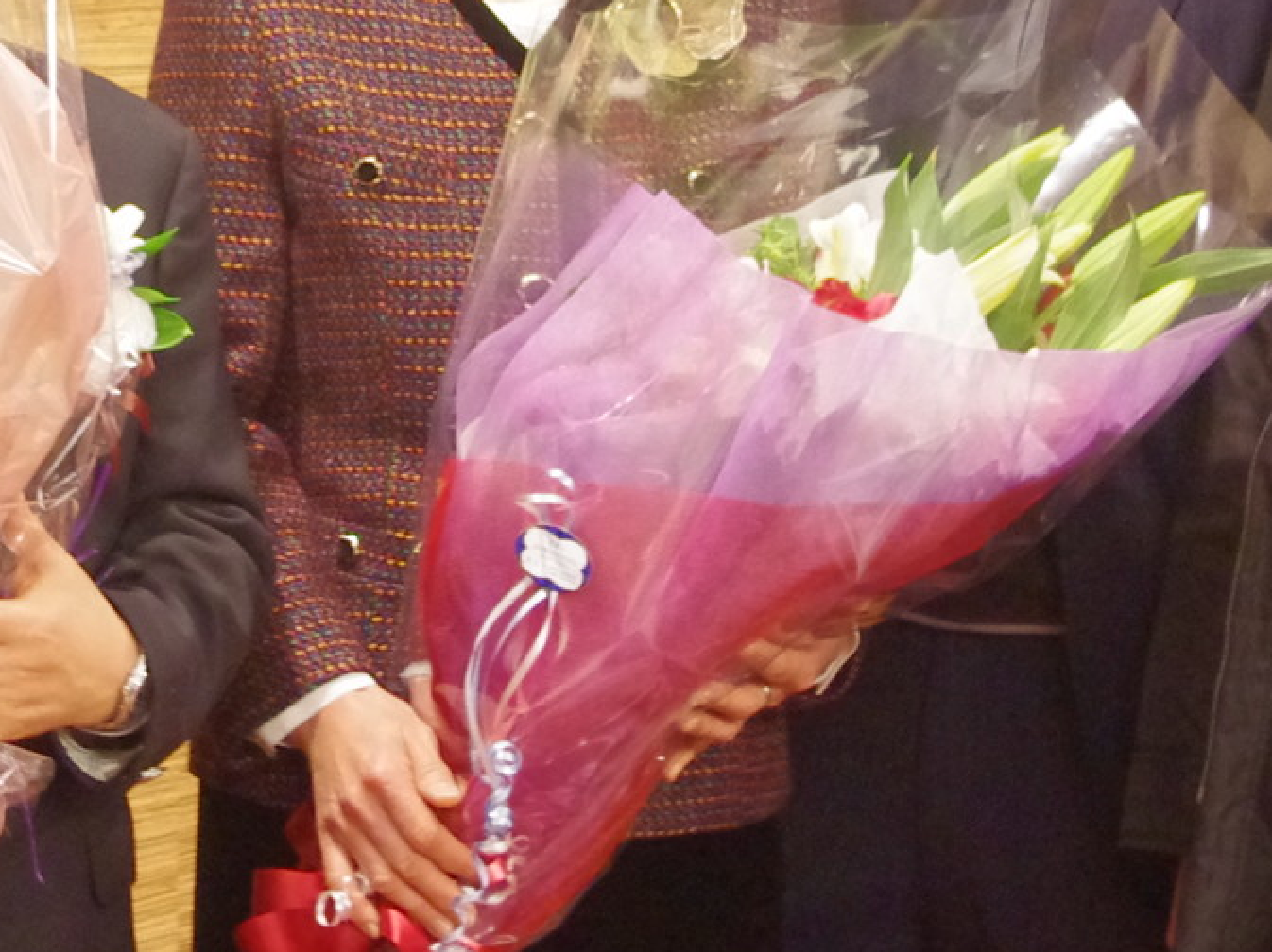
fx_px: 6207
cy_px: 3
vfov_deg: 8.7
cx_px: 163
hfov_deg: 11.6
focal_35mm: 169
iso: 2000
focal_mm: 30.63
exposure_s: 1/15
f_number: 4
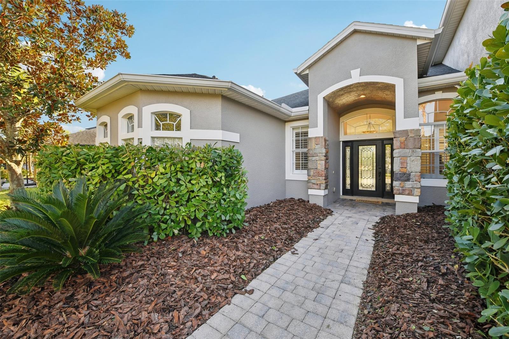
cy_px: 170
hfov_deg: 104.3
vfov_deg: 81.2
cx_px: 254
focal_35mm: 14
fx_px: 198
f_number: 8
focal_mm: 14
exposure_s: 1/80
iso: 400
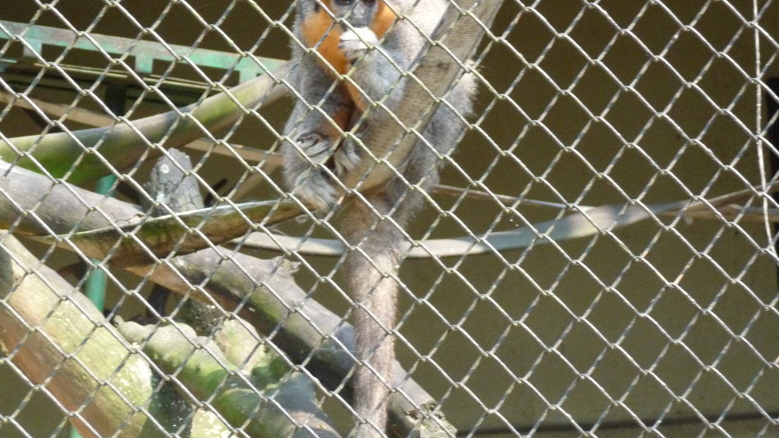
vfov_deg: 11.5
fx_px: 2169
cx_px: 389
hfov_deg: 20.4
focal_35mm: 105
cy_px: 168
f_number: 4.7
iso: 500
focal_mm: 16.3
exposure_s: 1/200
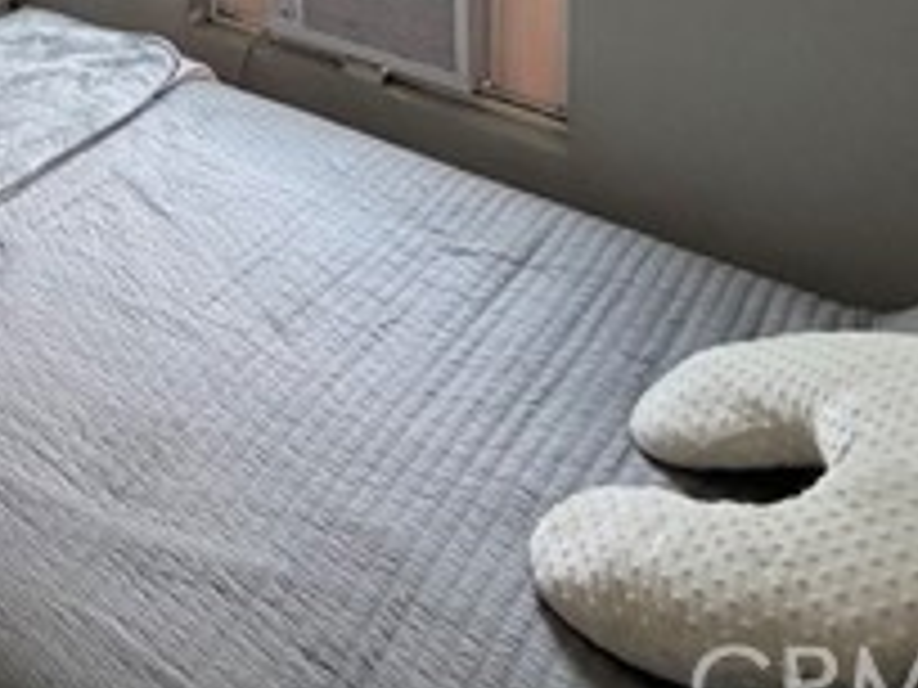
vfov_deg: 25.4
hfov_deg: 33.5
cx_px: -225
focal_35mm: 44
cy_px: -328
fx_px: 1167
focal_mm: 2.22
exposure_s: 1/120
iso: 320
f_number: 2.2
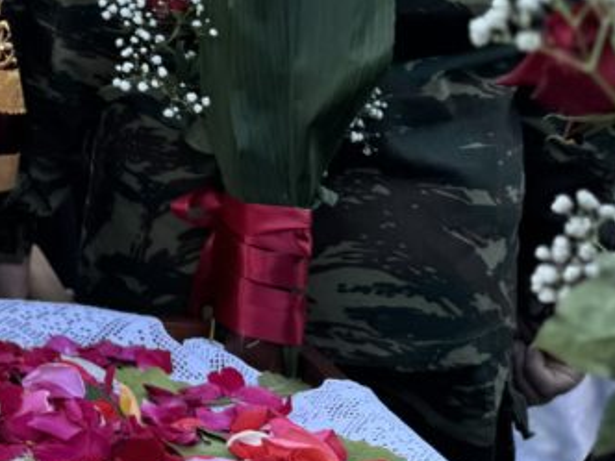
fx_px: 1315
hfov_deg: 22.6
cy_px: -122
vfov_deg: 18.6
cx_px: -245
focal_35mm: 74
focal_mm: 6.76
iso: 80
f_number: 1.78
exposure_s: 1/298
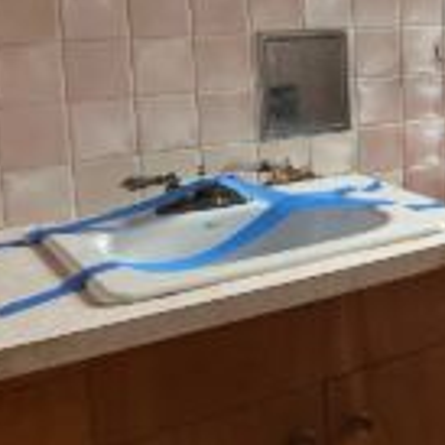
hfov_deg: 23.4
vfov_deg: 27.3
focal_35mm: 62
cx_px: 627
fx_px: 902
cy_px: 107
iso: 640
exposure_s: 1/60
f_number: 1.78
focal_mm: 6.86
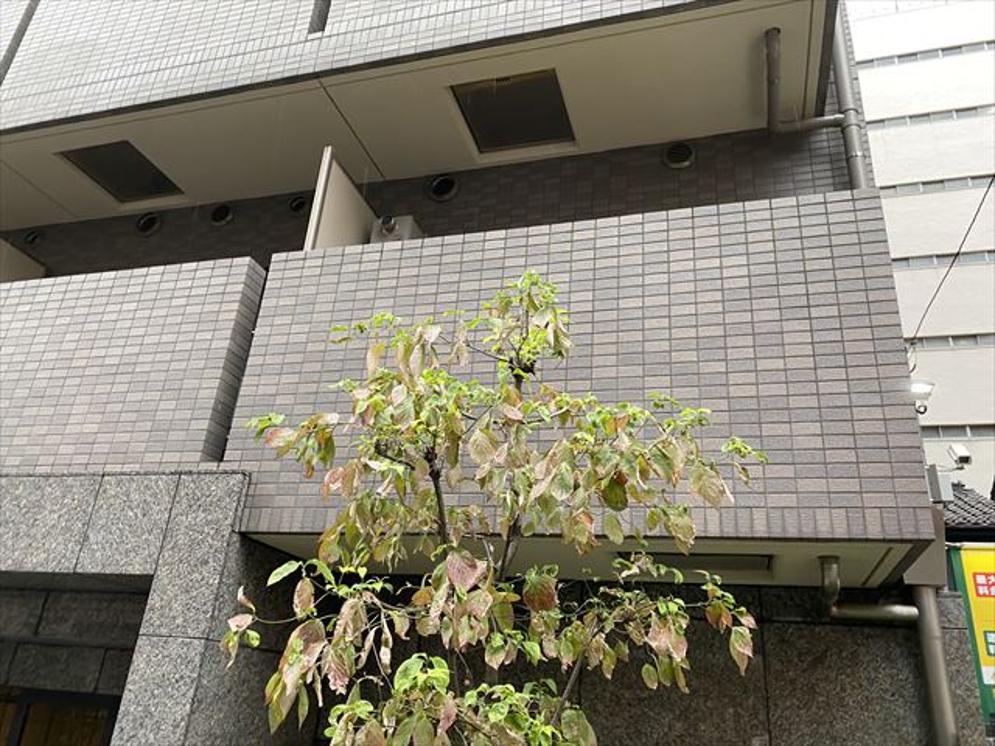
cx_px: 498
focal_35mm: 26
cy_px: 373
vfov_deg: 53.1
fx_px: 747
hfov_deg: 67.3
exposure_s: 1/50
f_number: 1.8
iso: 100
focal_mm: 4.25
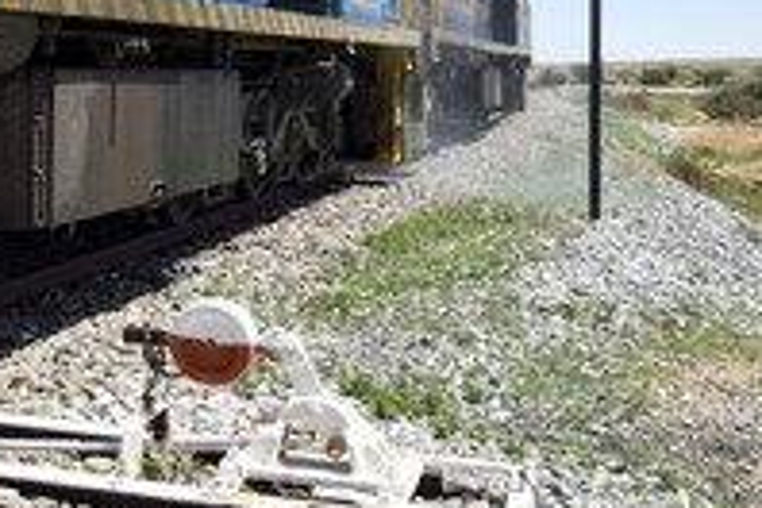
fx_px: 1439
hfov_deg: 27.7
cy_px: 58
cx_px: -19
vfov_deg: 19.7
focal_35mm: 68
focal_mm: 32
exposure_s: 1/320
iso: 200
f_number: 11
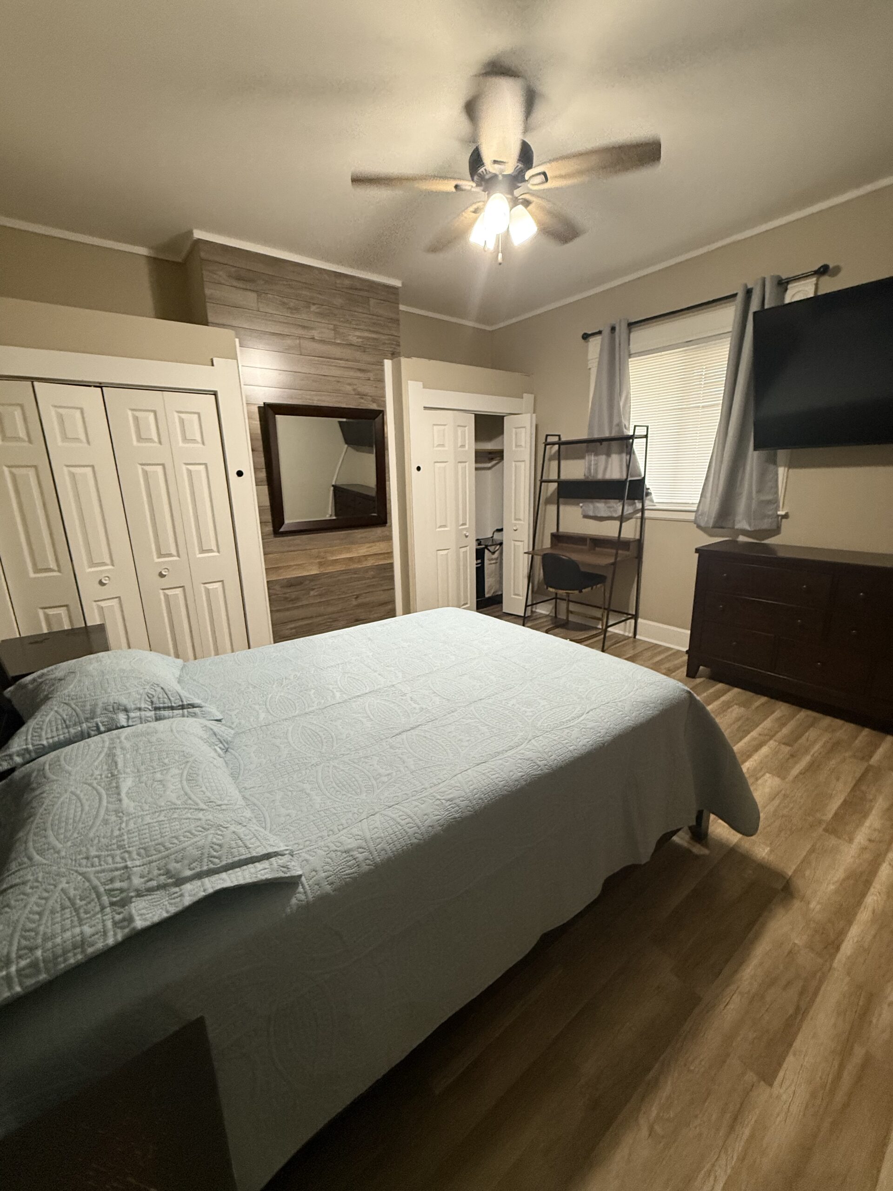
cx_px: 446
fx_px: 482
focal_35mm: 14
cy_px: 596
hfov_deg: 85.7
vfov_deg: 102.1
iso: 400
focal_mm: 2.22
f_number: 2.2
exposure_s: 1/60
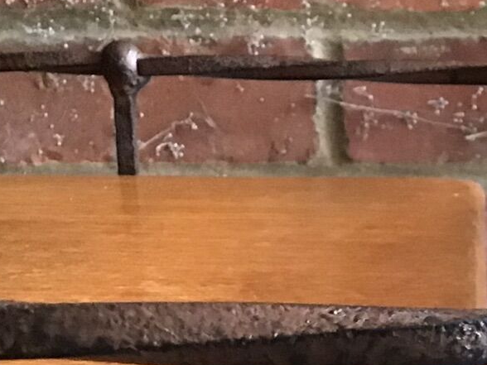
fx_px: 1519
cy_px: 547
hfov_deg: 17.8
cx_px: 465
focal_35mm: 108
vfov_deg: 13.0
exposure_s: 1/20
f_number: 2.4
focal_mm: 3.3
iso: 200
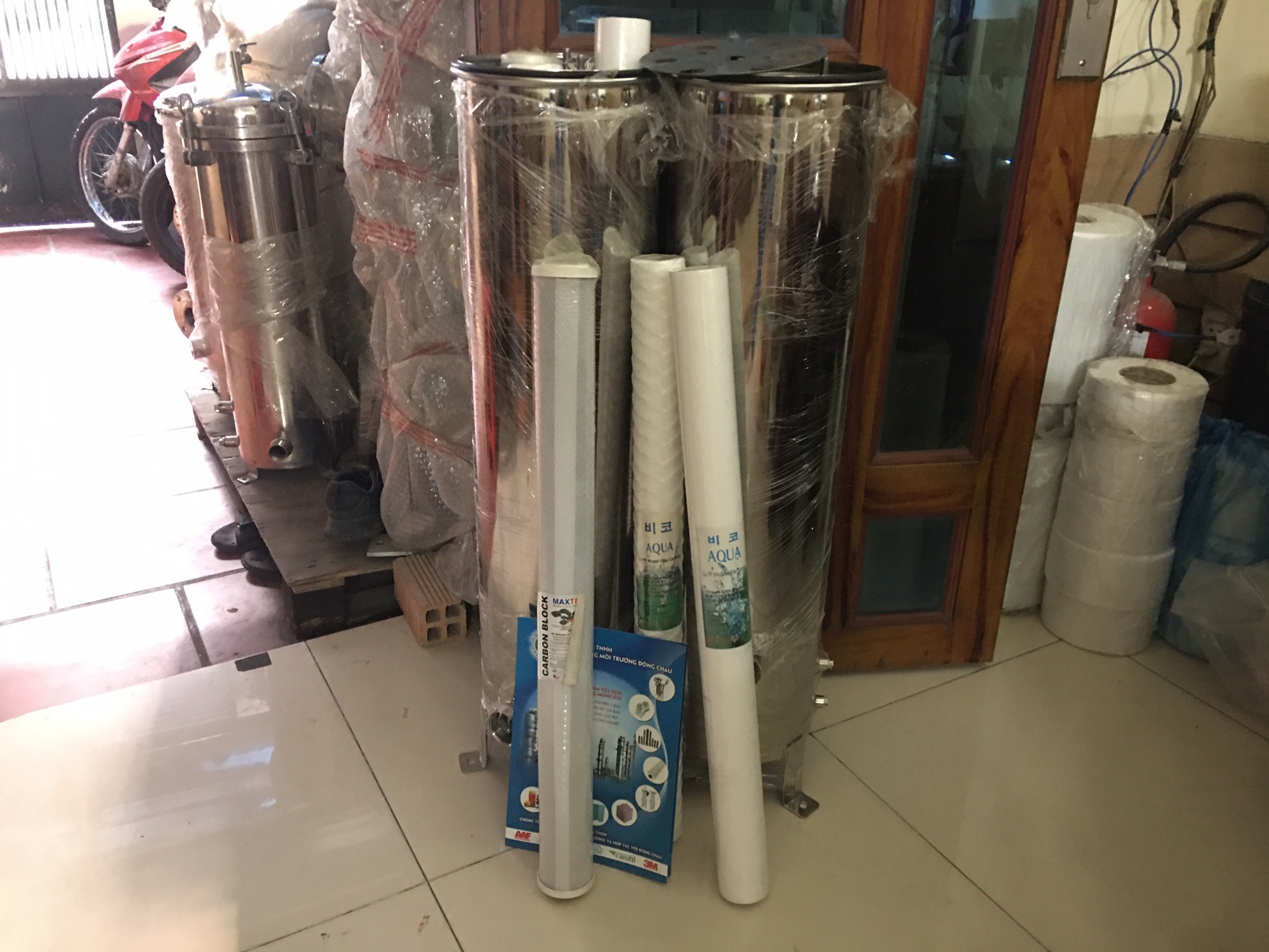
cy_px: 476
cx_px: 634
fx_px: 1063
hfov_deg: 61.7
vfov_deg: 48.2
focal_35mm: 29
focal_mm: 4.15
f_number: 2.2
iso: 125
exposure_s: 1/4
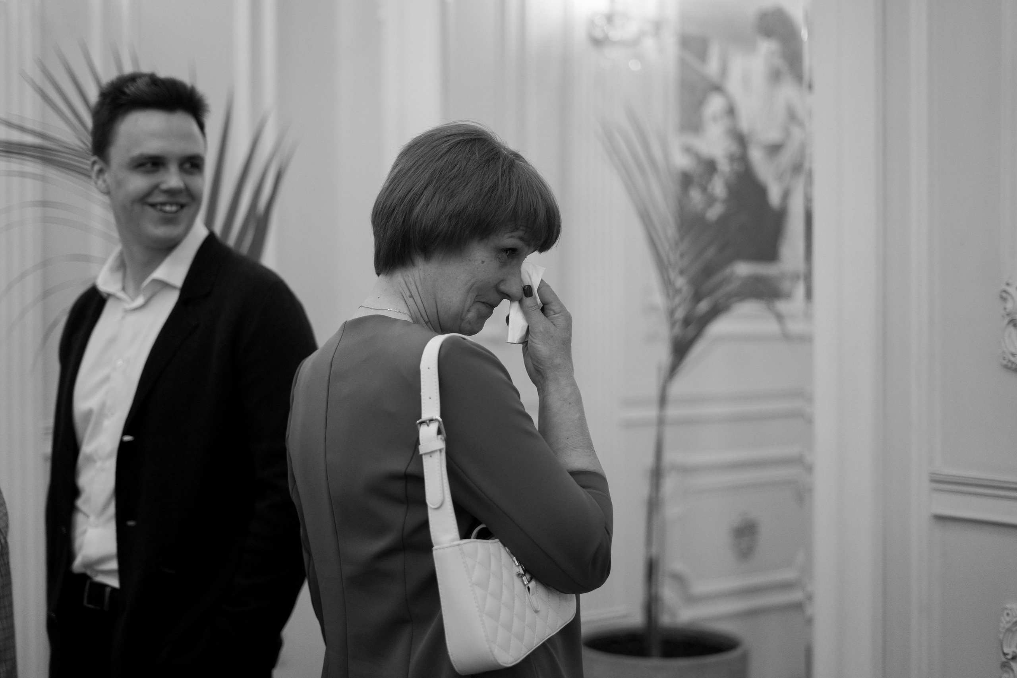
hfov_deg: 39.6
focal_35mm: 50
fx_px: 1412
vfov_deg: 27.0
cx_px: 508
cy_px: 339
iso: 800
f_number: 1.8
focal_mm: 50
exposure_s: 1/250
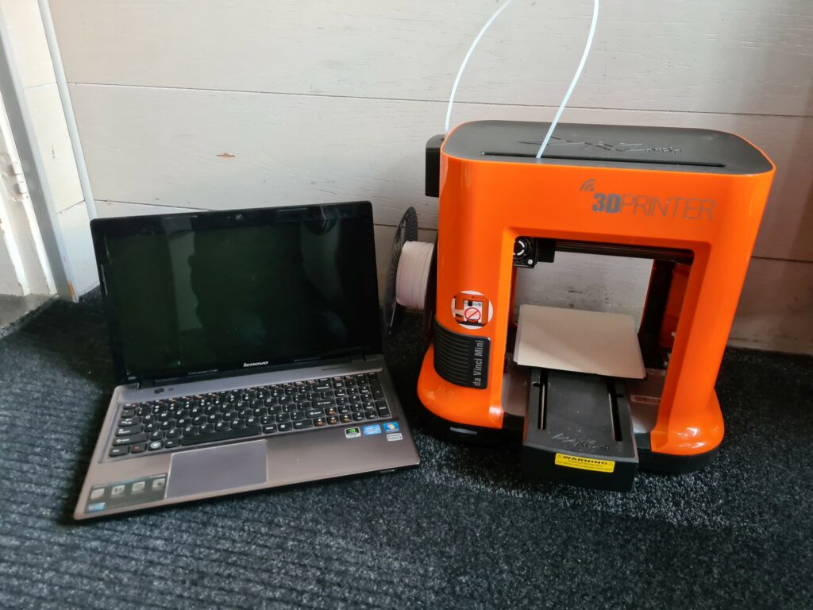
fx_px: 611
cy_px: 305
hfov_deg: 67.3
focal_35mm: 26
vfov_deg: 53.1
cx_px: 406
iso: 640
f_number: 1.8
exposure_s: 1/50
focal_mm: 5.4
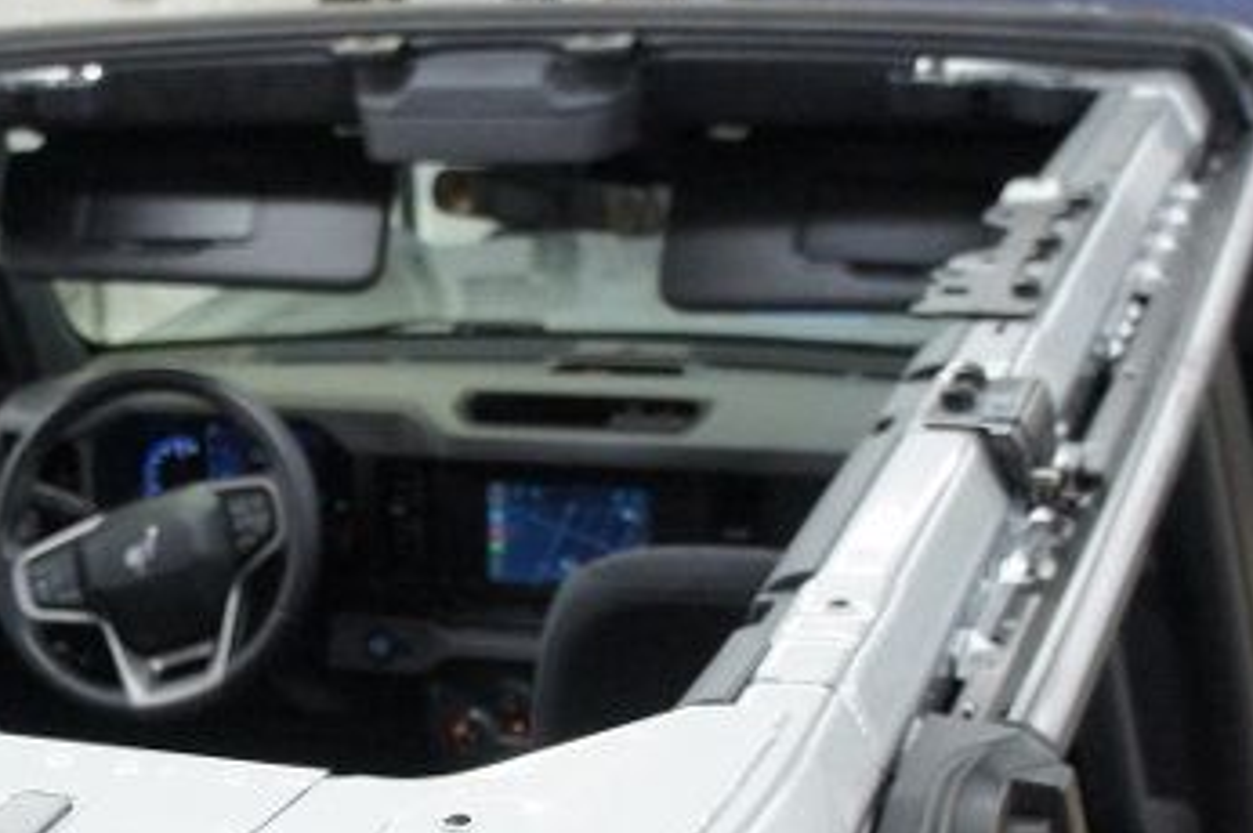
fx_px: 2782
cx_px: 138
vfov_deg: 16.8
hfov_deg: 24.7
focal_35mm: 80
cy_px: 744
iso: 1600
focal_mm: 18
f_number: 3.5
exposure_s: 1/160
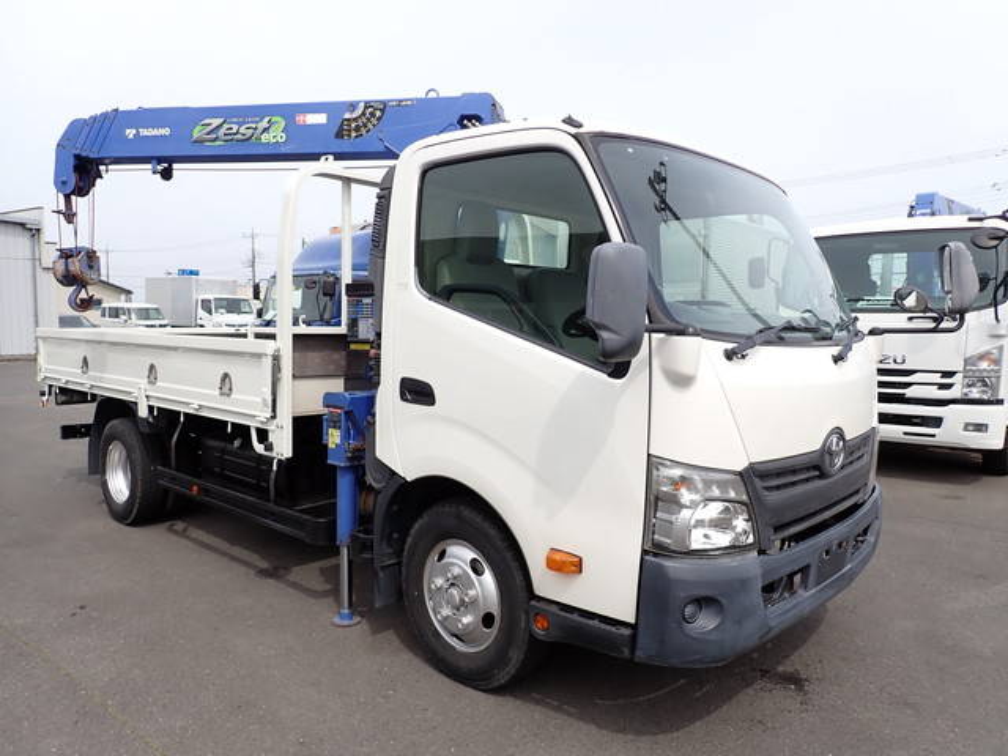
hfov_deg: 69.4
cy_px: 378
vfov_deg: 54.9
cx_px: 504
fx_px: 728
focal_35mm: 25
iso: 100
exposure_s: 1/125
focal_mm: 4.5
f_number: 8
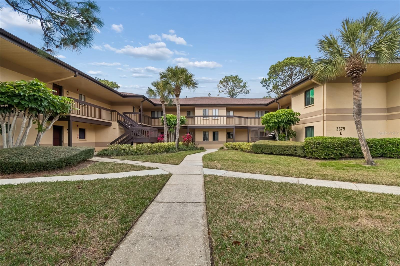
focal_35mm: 15
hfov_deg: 100.4
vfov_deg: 77.3
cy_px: 133
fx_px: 167
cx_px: 200
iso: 100
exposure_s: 1/125
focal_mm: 10
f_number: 7.1
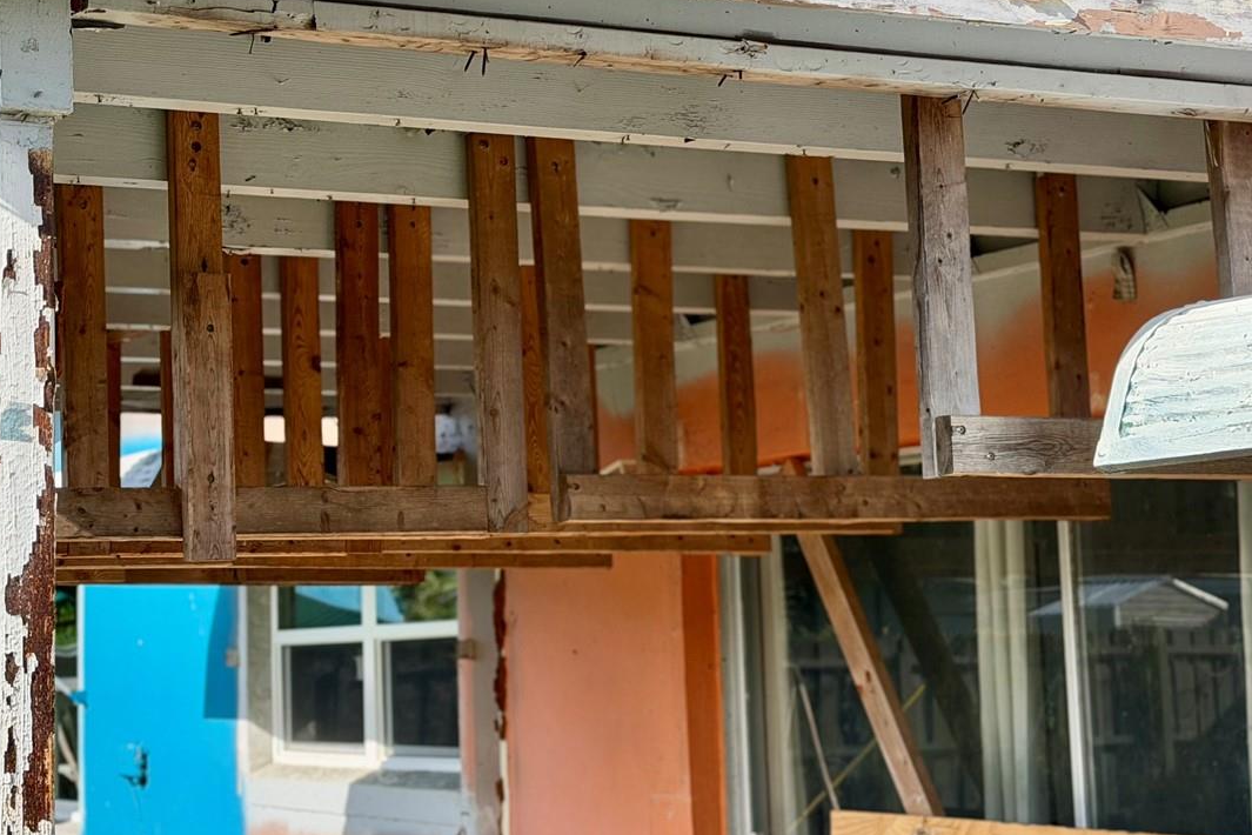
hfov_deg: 26.9
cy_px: 361
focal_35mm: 75
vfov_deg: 18.2
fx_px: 2608
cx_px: 453
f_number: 1.78
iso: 100
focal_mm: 6.76
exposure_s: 1/2976
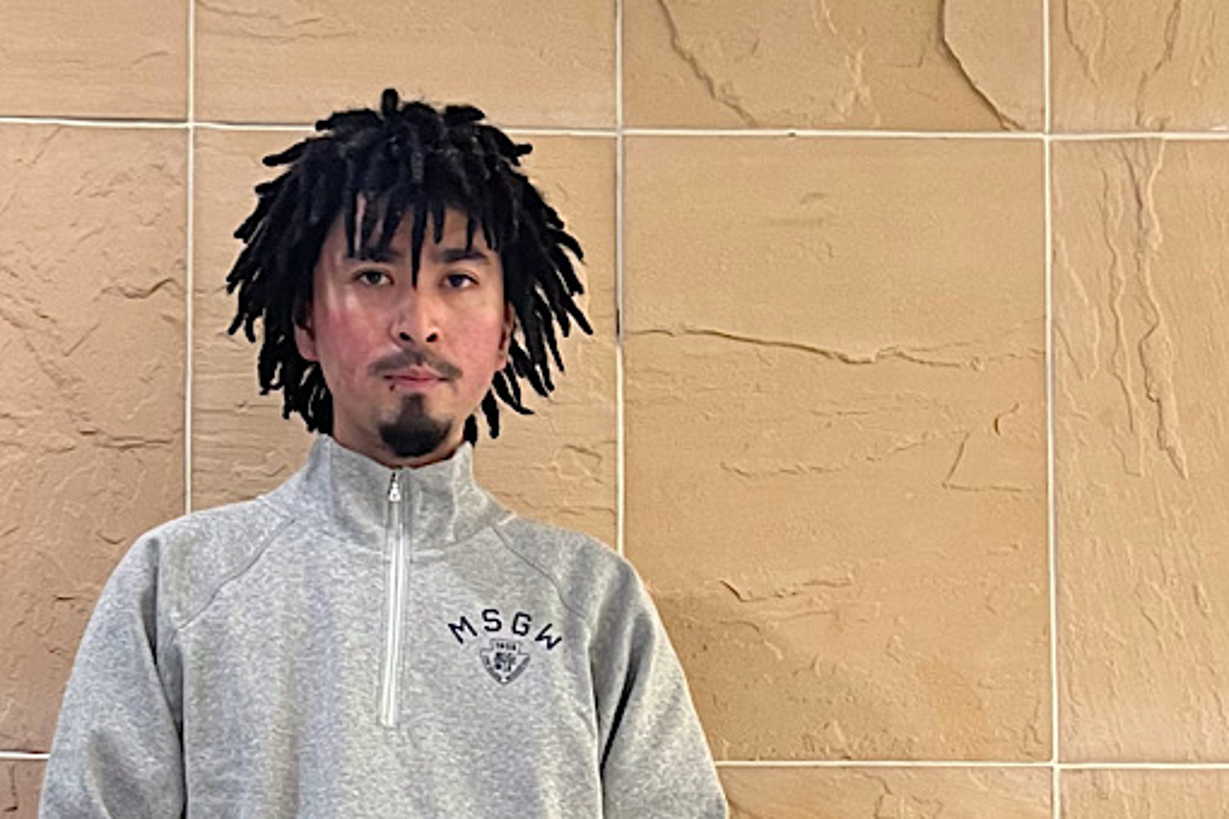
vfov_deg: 21.8
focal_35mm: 53
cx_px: 347
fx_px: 1809
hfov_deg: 36.8
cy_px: 1183
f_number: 1.6
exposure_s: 1/50
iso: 100
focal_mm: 5.1
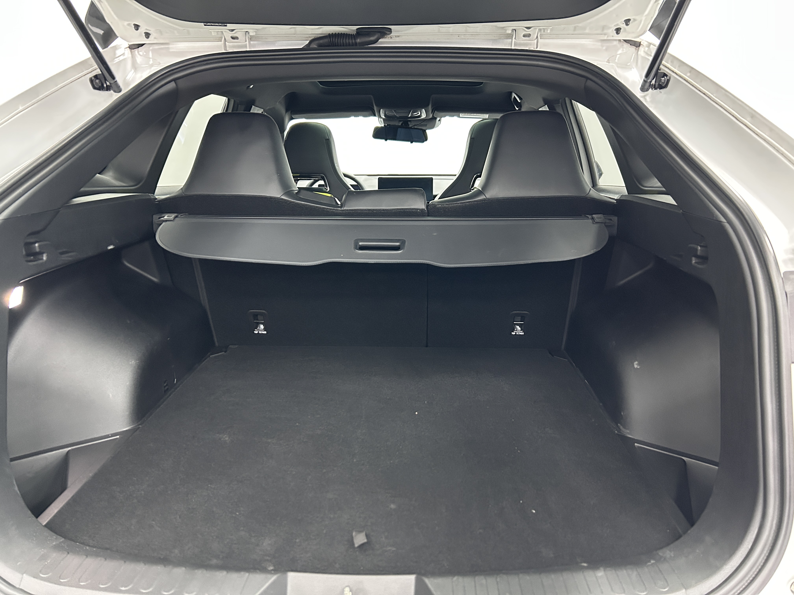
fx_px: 596
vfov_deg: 53.1
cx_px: 397
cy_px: 298
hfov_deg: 67.3
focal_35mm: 26
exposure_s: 1/33
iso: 500
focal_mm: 5.7
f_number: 1.5
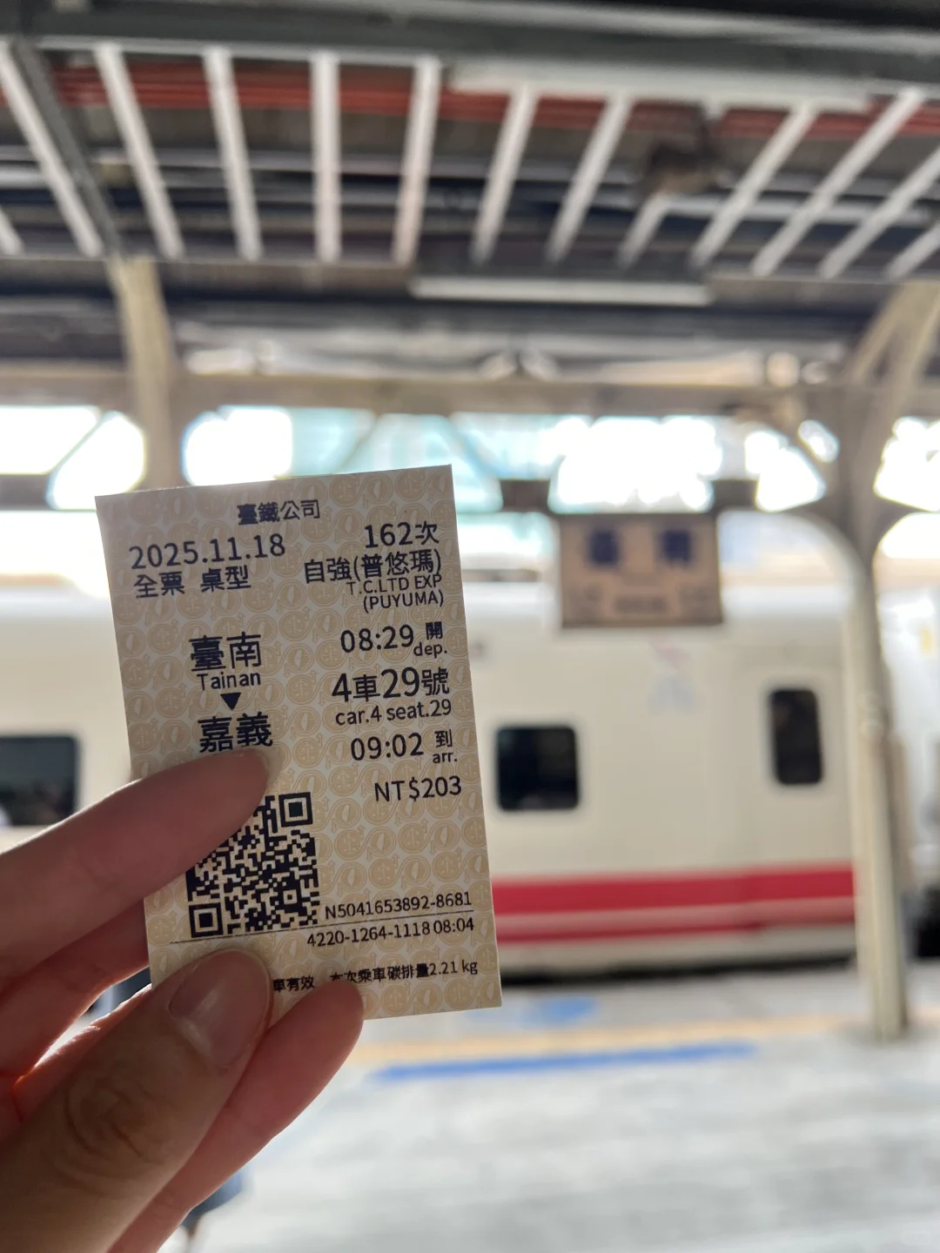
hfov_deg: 53.1
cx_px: 470
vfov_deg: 67.3
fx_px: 941
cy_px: 626
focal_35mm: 26
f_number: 1.5
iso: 100
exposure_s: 1/121
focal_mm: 5.7
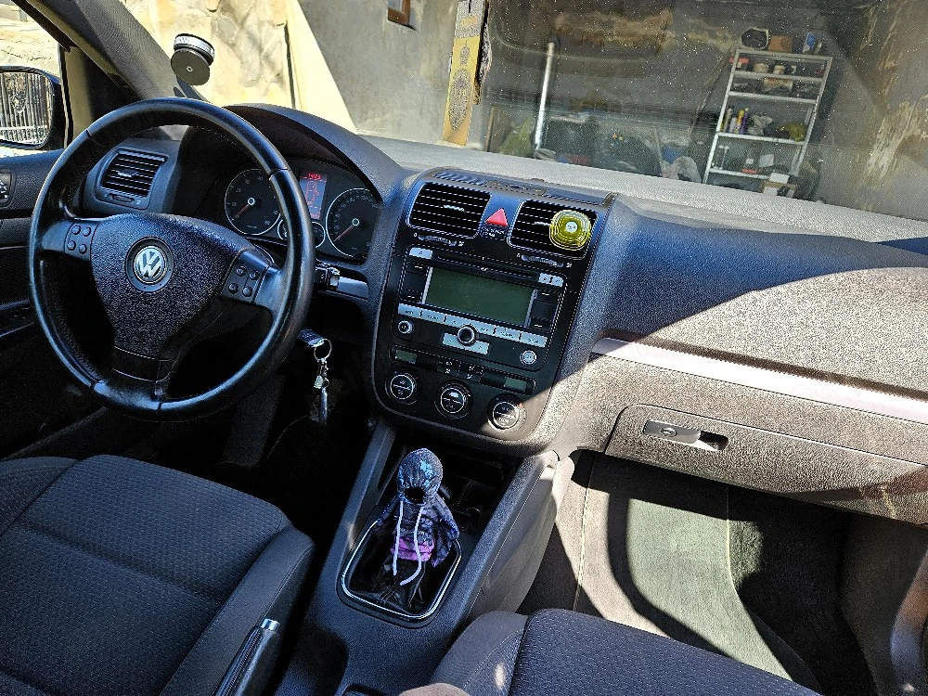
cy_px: 348
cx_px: 464
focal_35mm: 23
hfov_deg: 73.9
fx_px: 617
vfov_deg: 58.9
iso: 64
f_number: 1.8
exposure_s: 1/182
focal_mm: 5.4
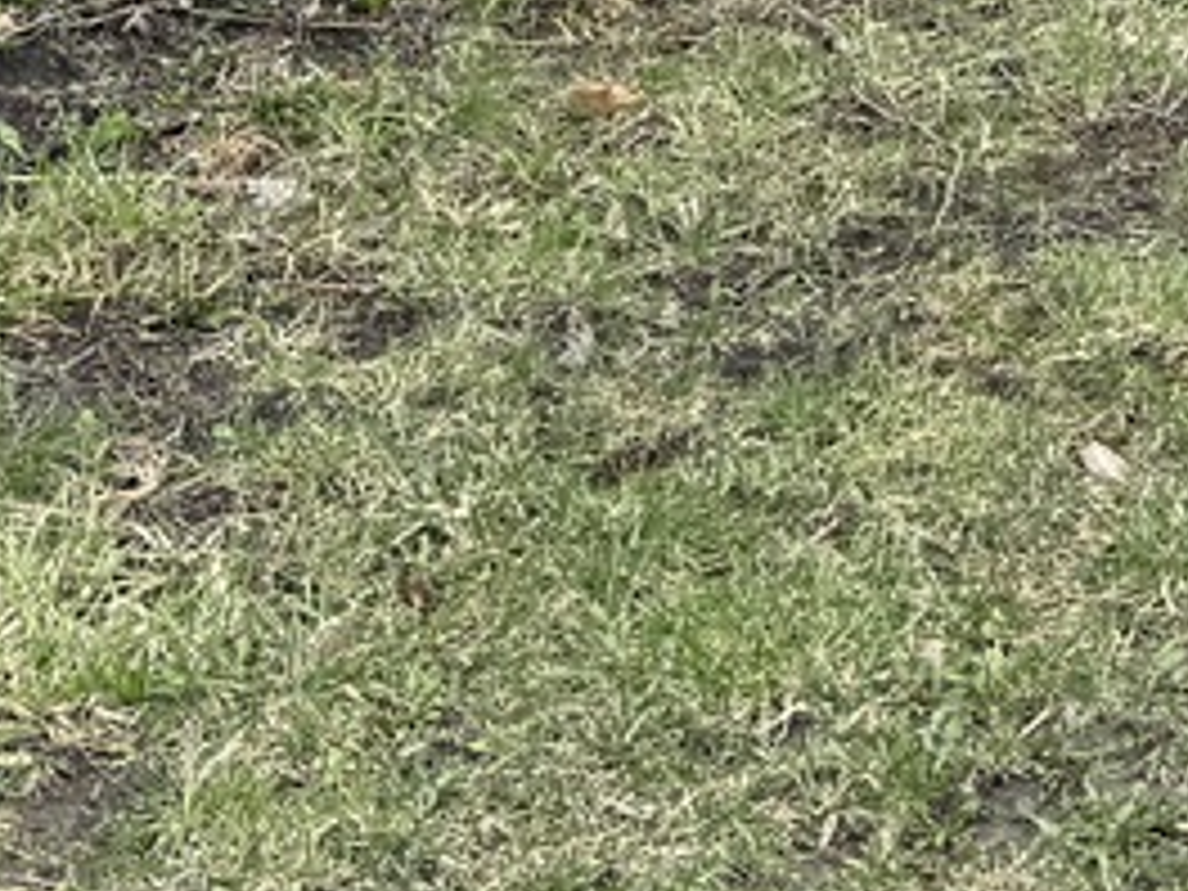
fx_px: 4496
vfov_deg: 10.2
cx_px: 1796
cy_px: -1030
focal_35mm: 131
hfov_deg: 14.1
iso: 80
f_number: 1.78
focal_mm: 6.76
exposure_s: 1/1238
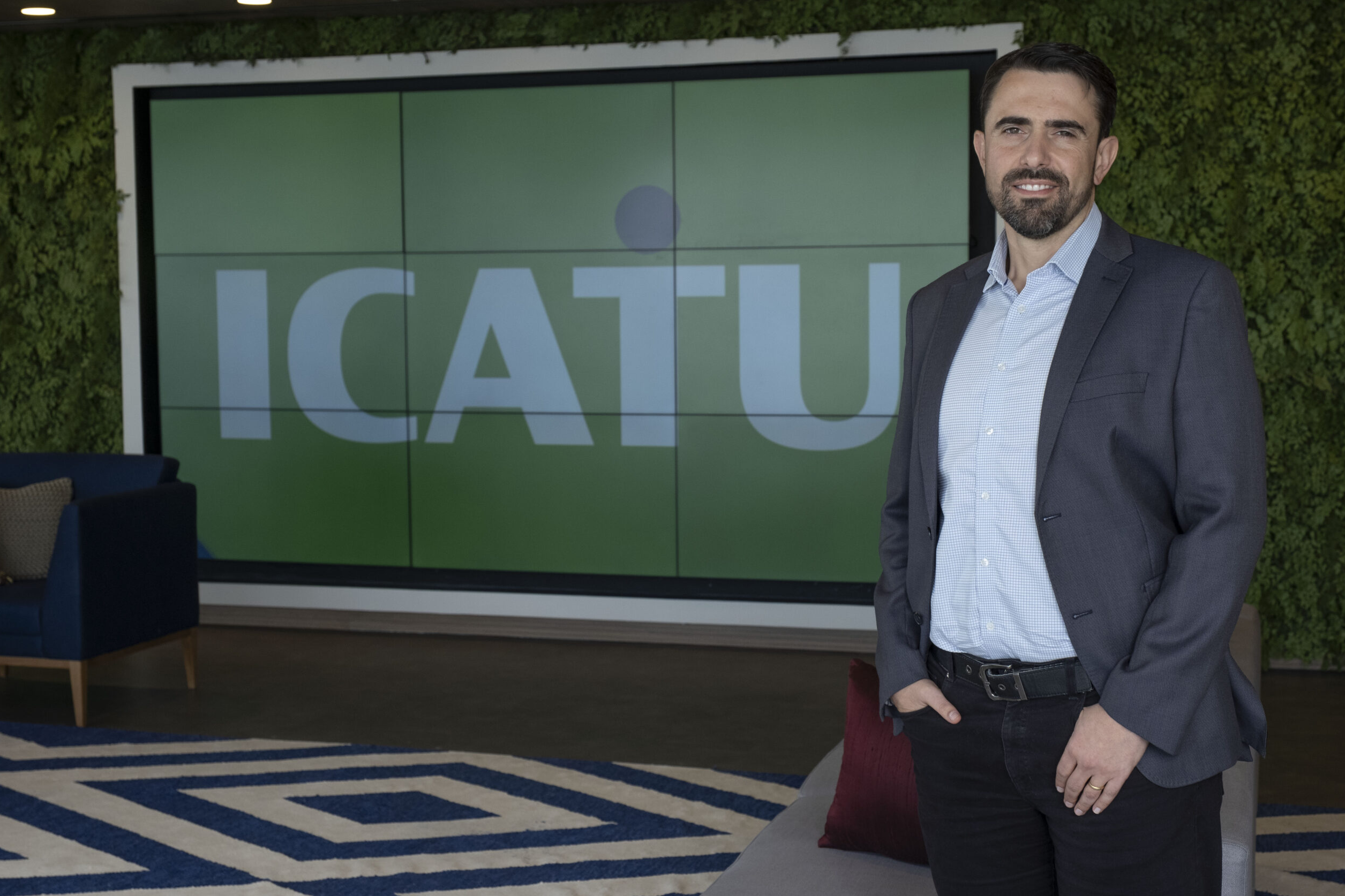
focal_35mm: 52
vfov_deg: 26.0
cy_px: 441
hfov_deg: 38.2
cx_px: 674
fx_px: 1943
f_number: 5.6
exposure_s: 1/250
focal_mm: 34.2
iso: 800
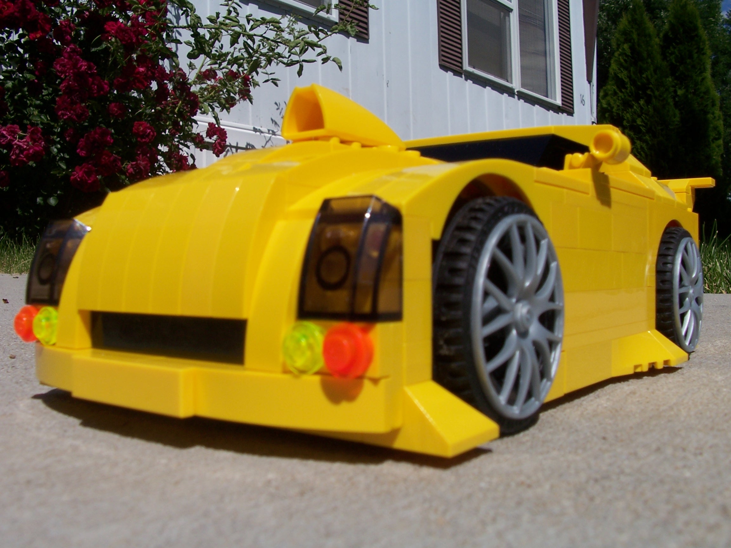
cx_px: 366
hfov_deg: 52.6
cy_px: 274
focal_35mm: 35
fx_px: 739
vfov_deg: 40.7
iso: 80
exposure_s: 1/1000
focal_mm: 6
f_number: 5.6
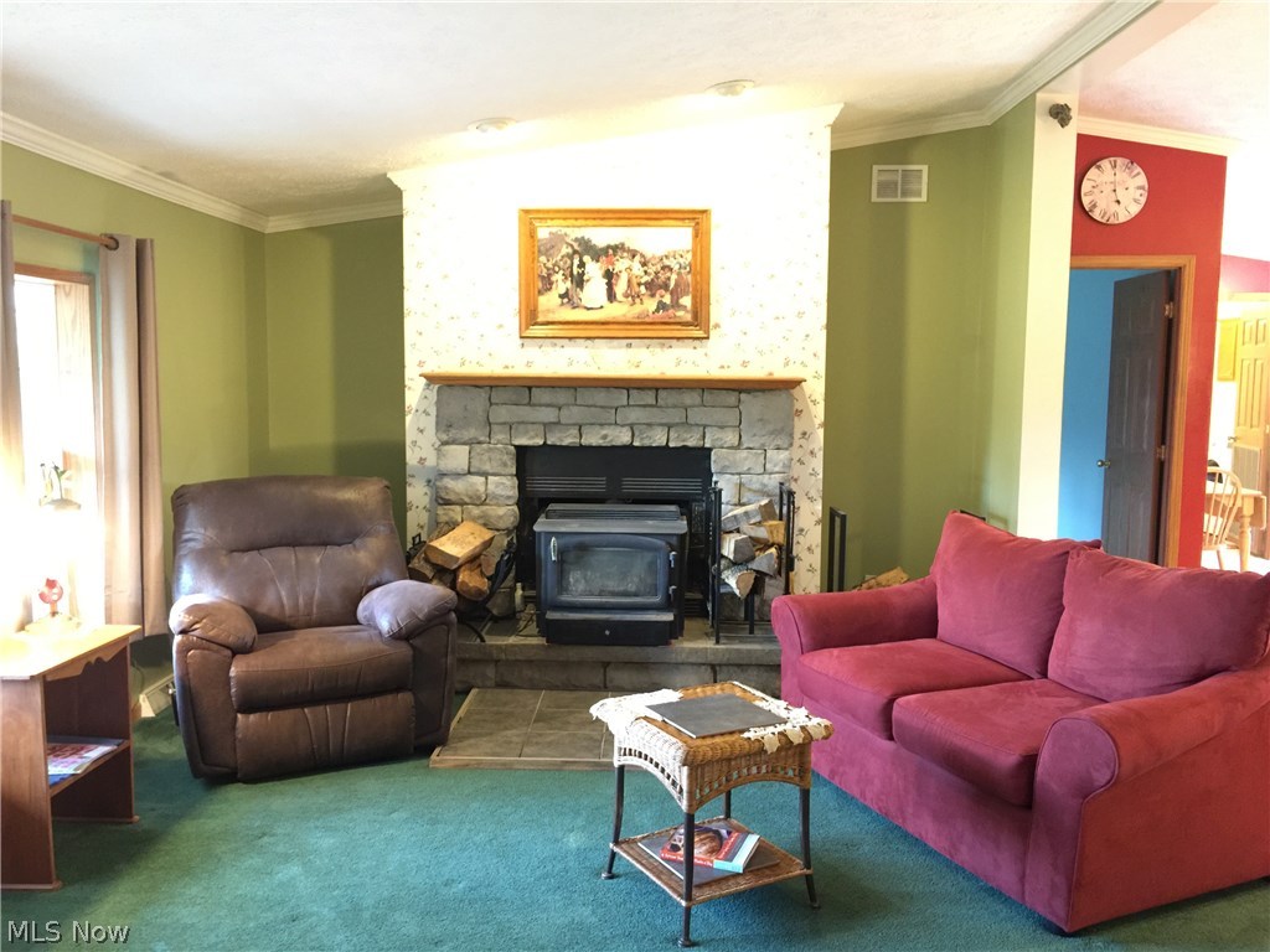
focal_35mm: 29
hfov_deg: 61.7
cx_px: 635
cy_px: 476
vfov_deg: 48.2
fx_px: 1064
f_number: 2.2
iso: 100
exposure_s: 1/4
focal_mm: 4.15
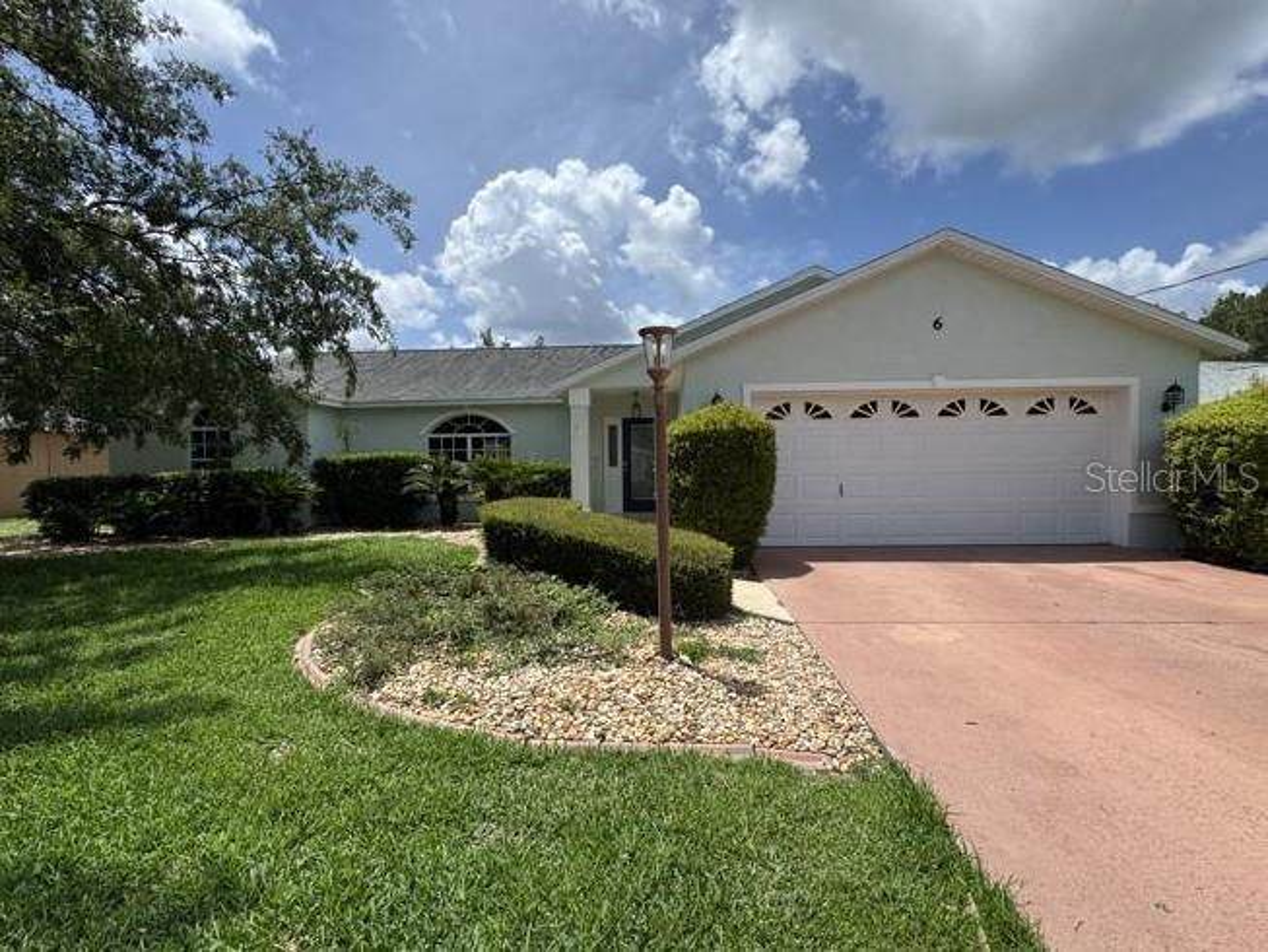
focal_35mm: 14
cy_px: 476
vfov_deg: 85.7
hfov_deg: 102.1
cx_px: 634
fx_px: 513
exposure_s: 1/2342
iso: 50
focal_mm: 2.22
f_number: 2.2
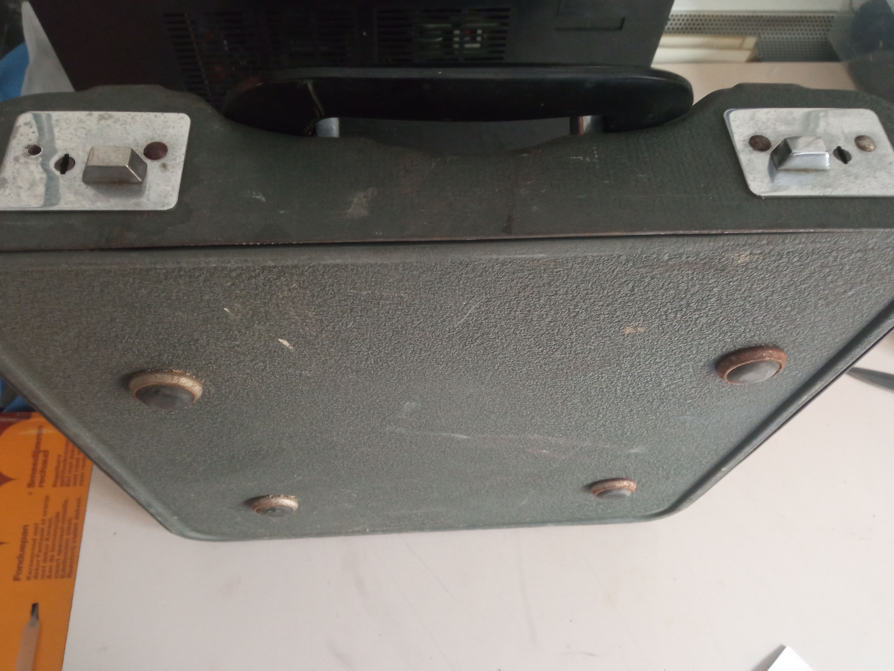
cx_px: 447
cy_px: 336
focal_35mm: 27
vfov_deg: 51.4
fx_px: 697
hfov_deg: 65.3
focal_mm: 3.79
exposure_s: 1/20
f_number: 2.2
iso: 989
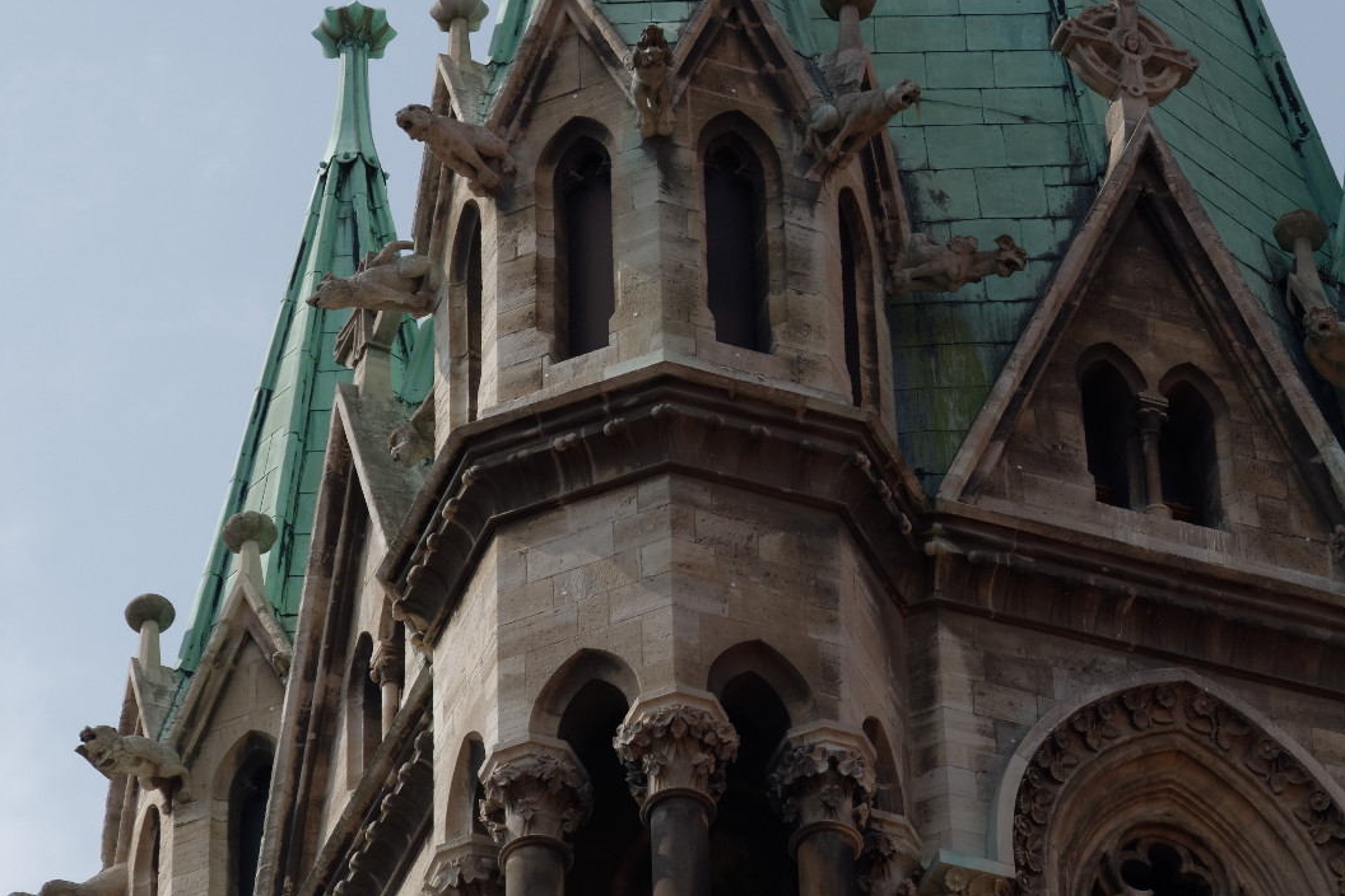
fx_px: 8480
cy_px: 263
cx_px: 1197
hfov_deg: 9.0
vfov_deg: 6.0
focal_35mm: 227
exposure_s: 1/800
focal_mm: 78
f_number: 7.1
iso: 200
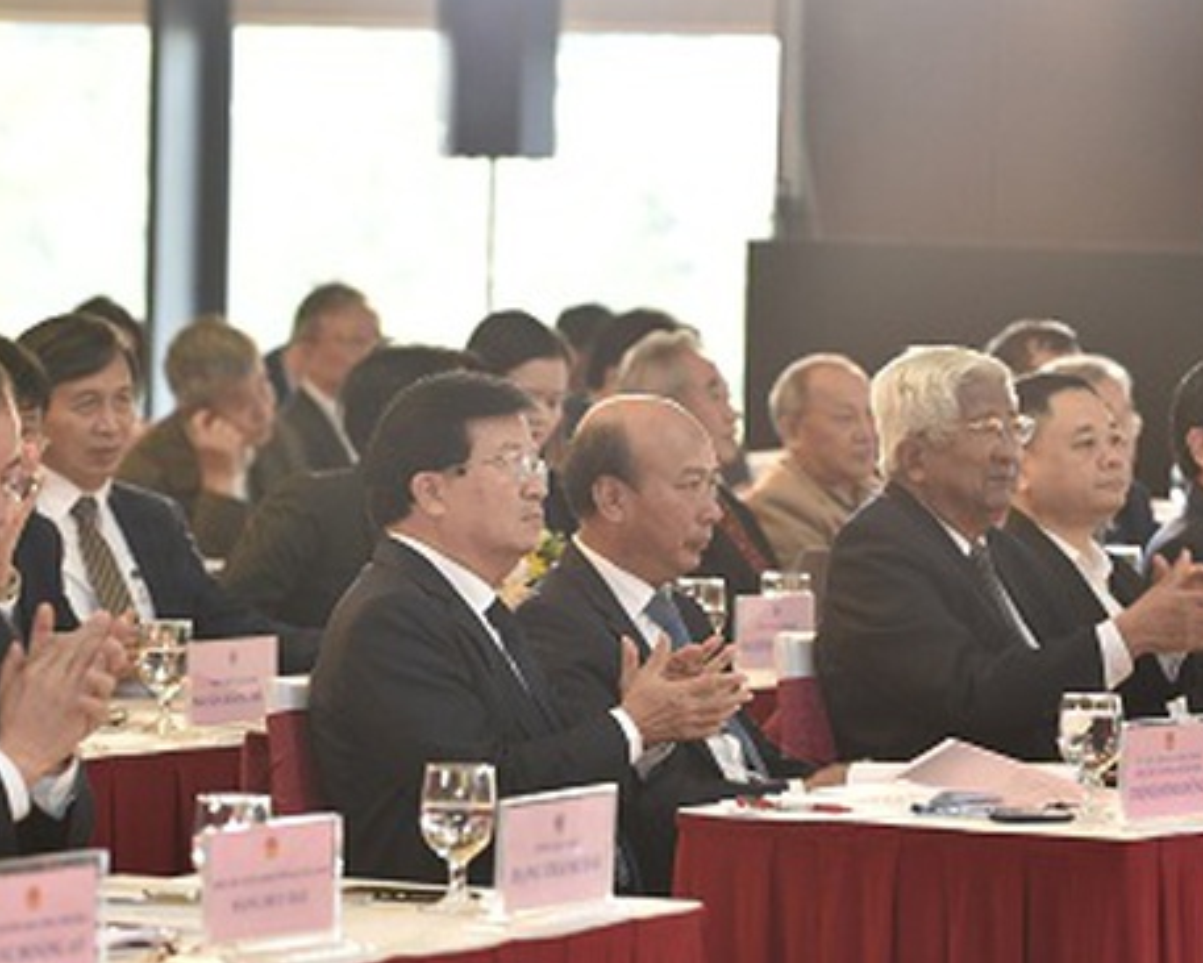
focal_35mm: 215
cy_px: 505
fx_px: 7658
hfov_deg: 9.0
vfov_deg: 7.2
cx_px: 491
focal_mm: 135
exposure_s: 1/125
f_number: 3.5
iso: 2000
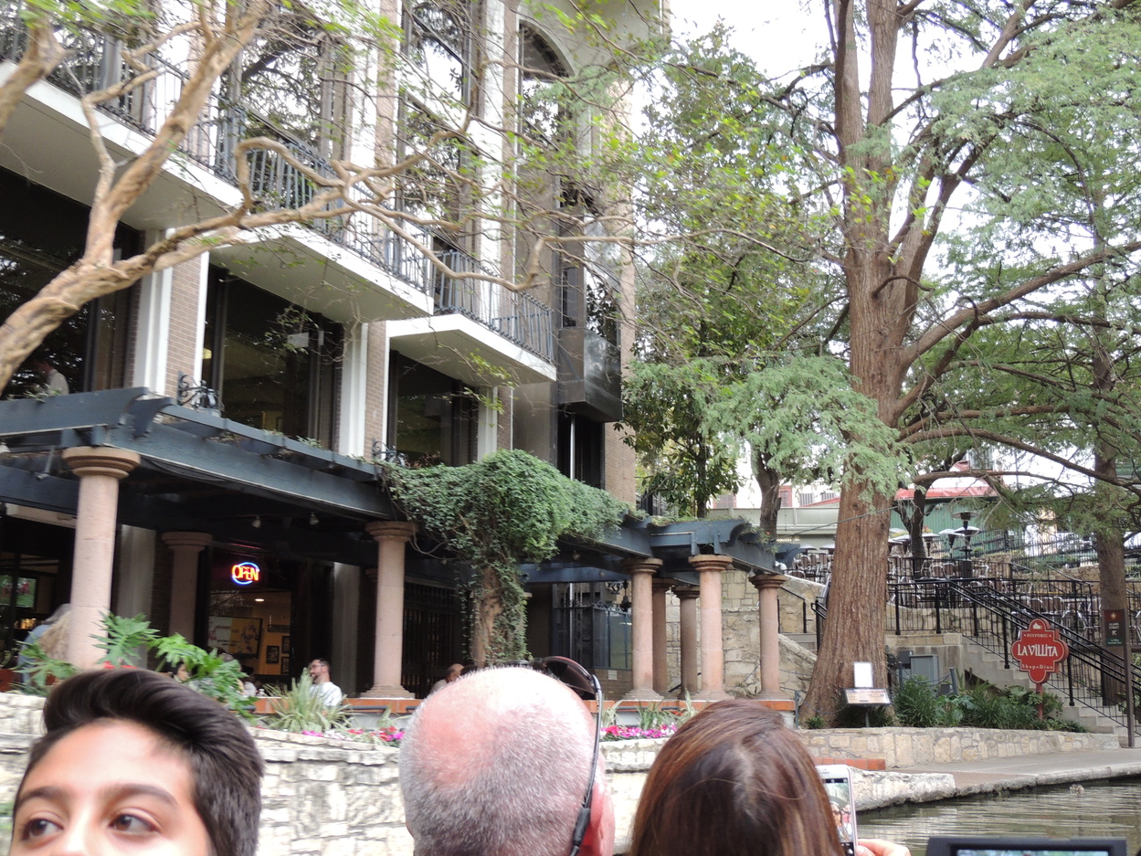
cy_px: 422
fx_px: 1352
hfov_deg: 45.8
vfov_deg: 35.1
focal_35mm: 41
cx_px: 559
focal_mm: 7.1
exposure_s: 1/50
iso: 280
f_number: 3.3
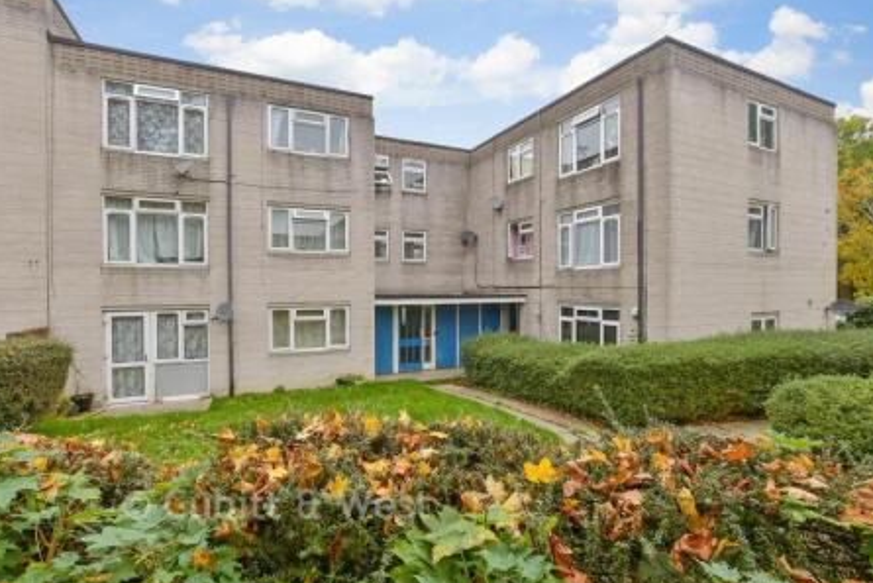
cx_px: 425
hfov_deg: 96.7
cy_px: 292
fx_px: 388
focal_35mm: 16
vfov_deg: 73.8
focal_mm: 10
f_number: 8
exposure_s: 1/60
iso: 160
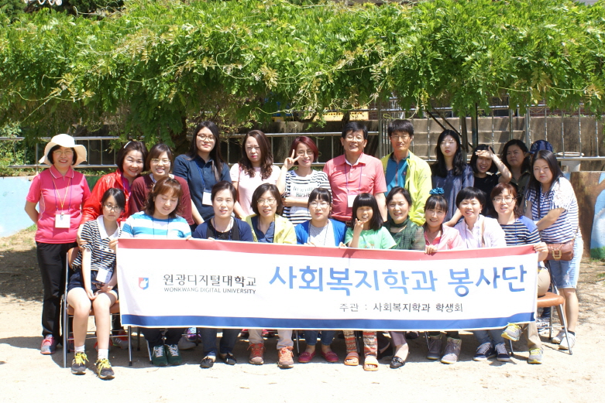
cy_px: 198
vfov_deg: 33.4
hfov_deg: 48.4
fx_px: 672
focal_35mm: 40
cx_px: 297
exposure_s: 1/100
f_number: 9
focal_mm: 26
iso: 100
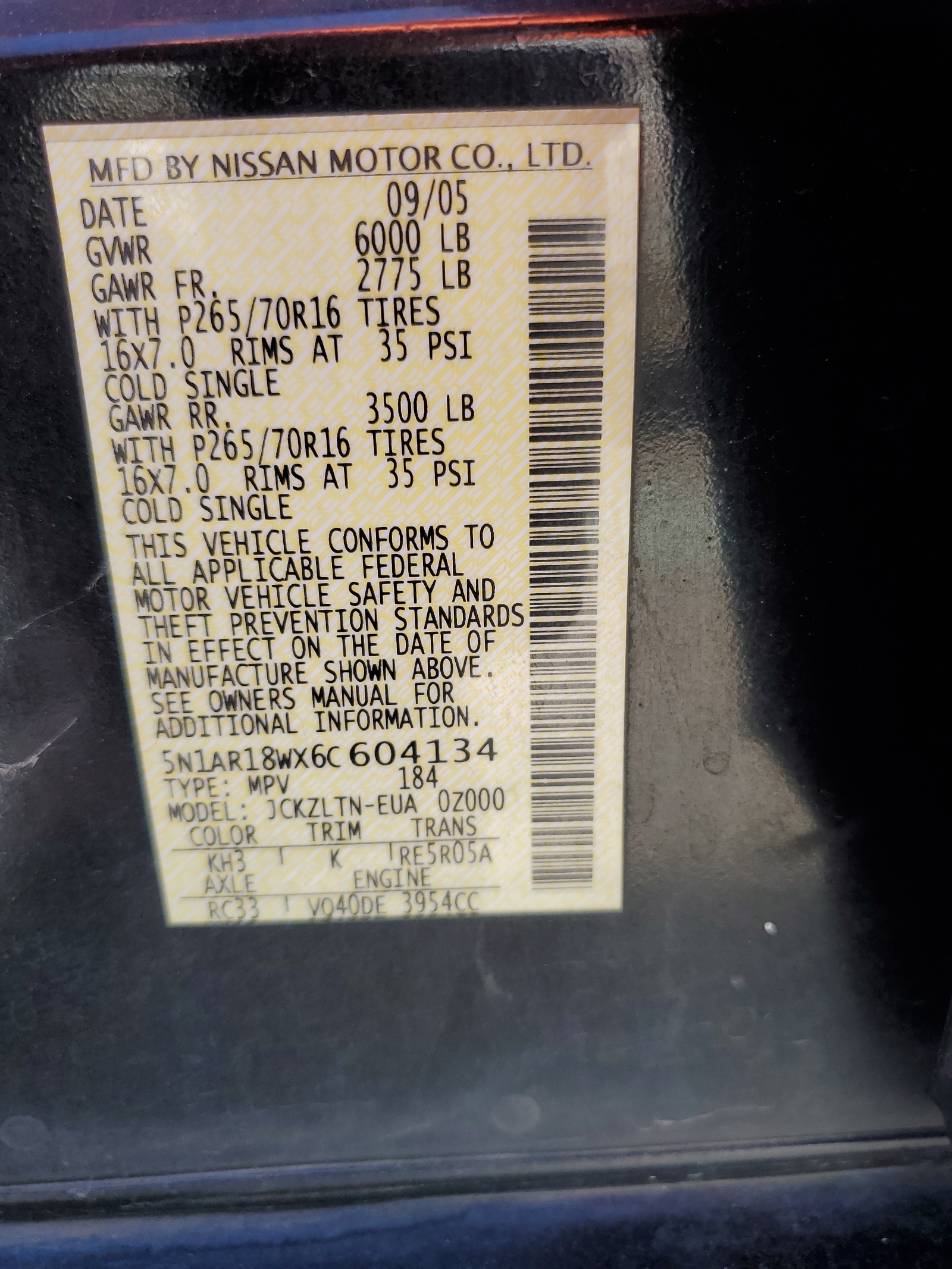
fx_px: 953
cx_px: 476
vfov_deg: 67.3
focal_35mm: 26
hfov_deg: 53.1
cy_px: 634
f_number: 1.5
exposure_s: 1/323
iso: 50
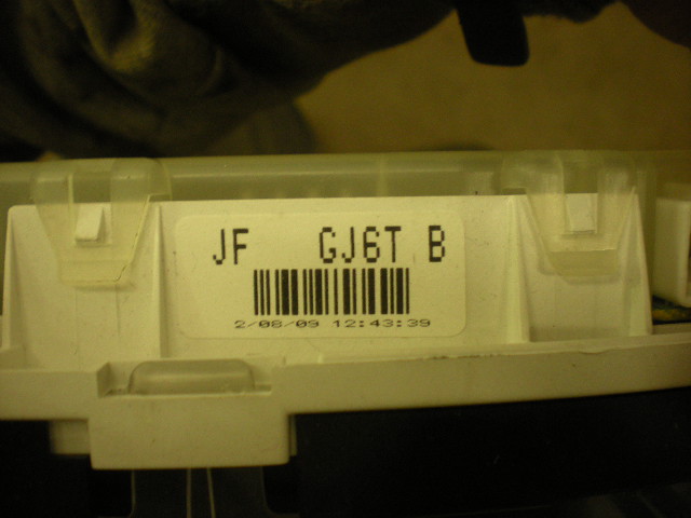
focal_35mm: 38
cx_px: 346
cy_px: 259
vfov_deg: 37.7
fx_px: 759
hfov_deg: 49.0
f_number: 3.1
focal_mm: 6.3
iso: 200
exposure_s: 1/42.4
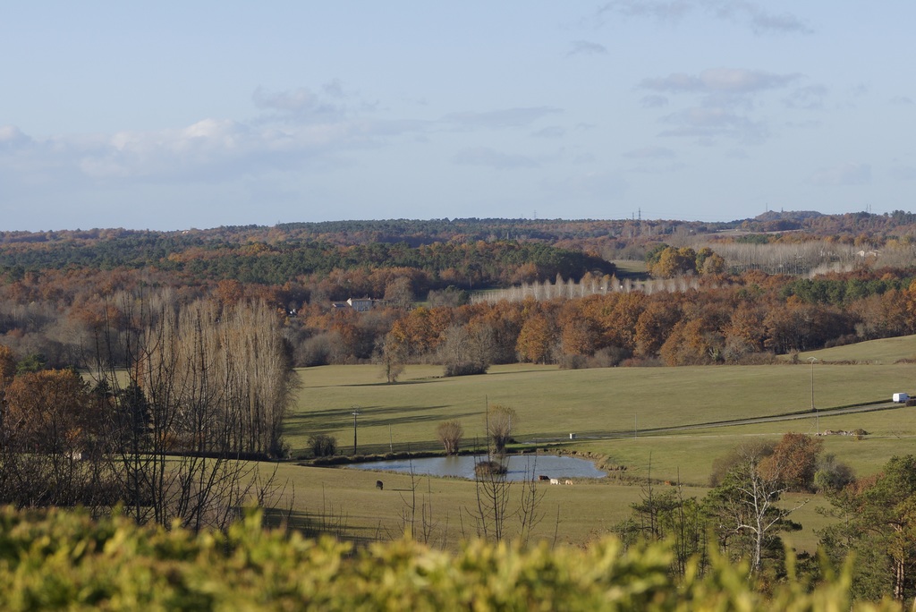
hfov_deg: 17.6
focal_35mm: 116
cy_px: 306
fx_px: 2953
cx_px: 458
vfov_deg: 11.8
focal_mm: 55
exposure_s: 1/200
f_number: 8
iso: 100
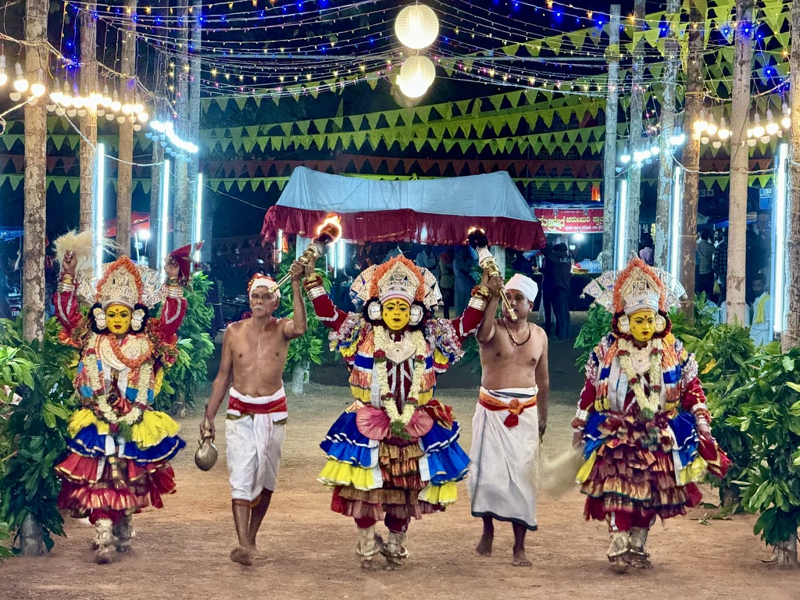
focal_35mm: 120
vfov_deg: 12.3
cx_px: 400
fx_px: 2773
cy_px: 300
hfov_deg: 16.4
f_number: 2.8
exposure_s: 1/60
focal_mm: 15.66
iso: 640
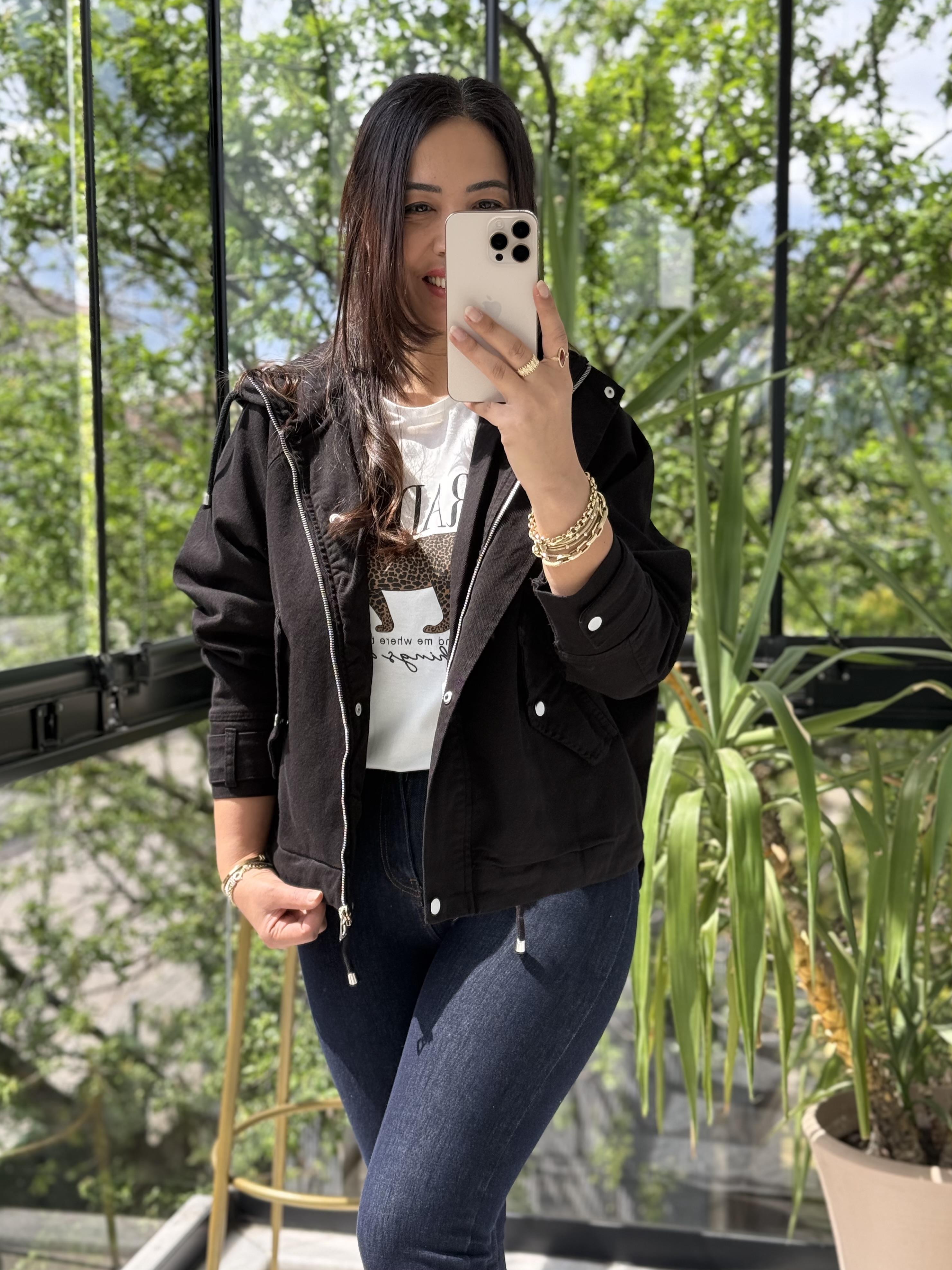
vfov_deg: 38.9
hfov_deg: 29.7
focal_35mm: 49
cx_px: 476
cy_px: 625
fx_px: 1797
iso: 80
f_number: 1.78
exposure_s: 1/601
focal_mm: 6.76
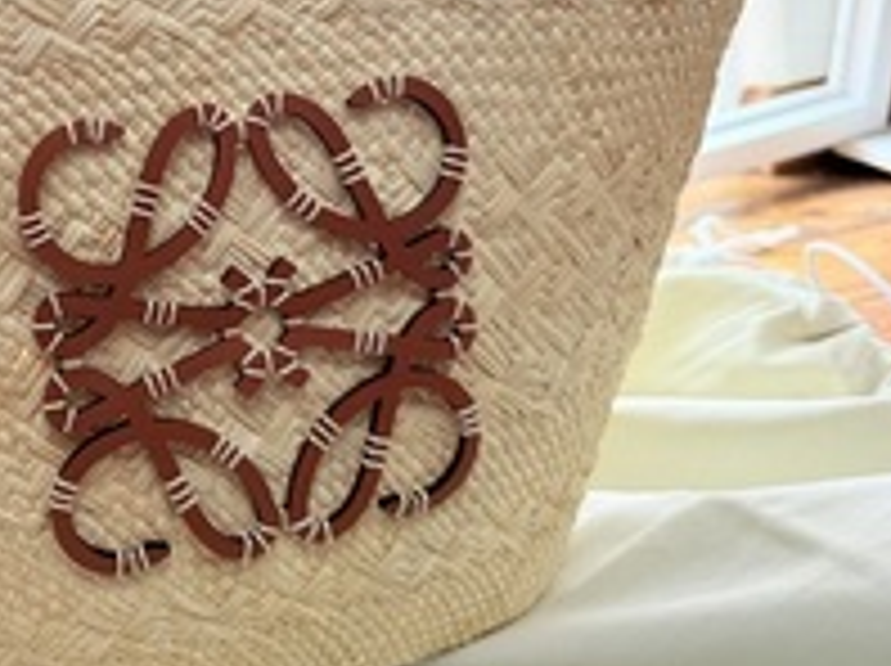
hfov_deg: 33.4
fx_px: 1337
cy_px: 101
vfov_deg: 27.2
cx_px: -18
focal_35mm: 52
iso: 320
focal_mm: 6.76
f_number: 1.78
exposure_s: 1/120
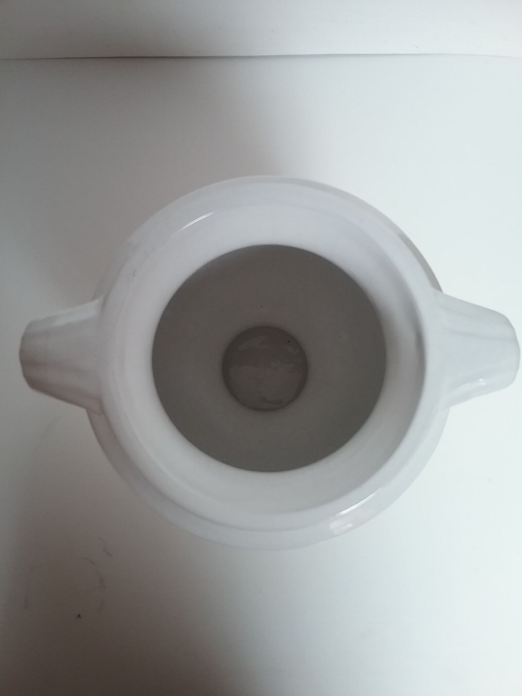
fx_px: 623
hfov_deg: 45.4
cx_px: 261
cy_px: 348
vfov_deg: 58.4
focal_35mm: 31
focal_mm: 3.3
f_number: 2.2
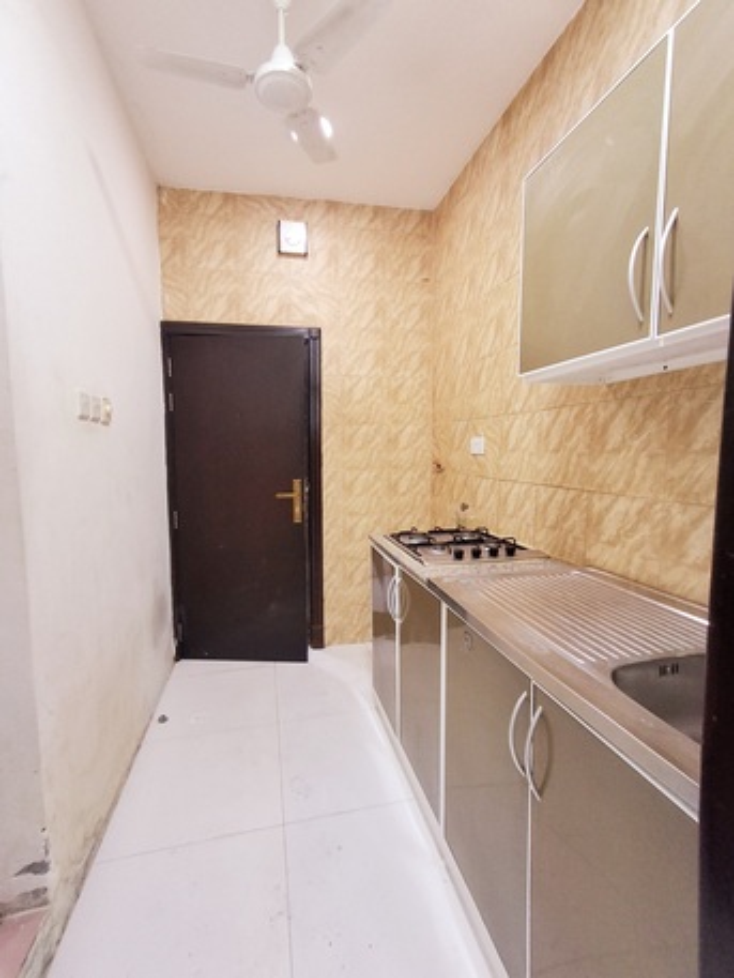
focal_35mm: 16
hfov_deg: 78.1
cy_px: 489
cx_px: 367
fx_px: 452
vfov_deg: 94.5
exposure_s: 1/40
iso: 200
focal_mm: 1.64
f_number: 2.2
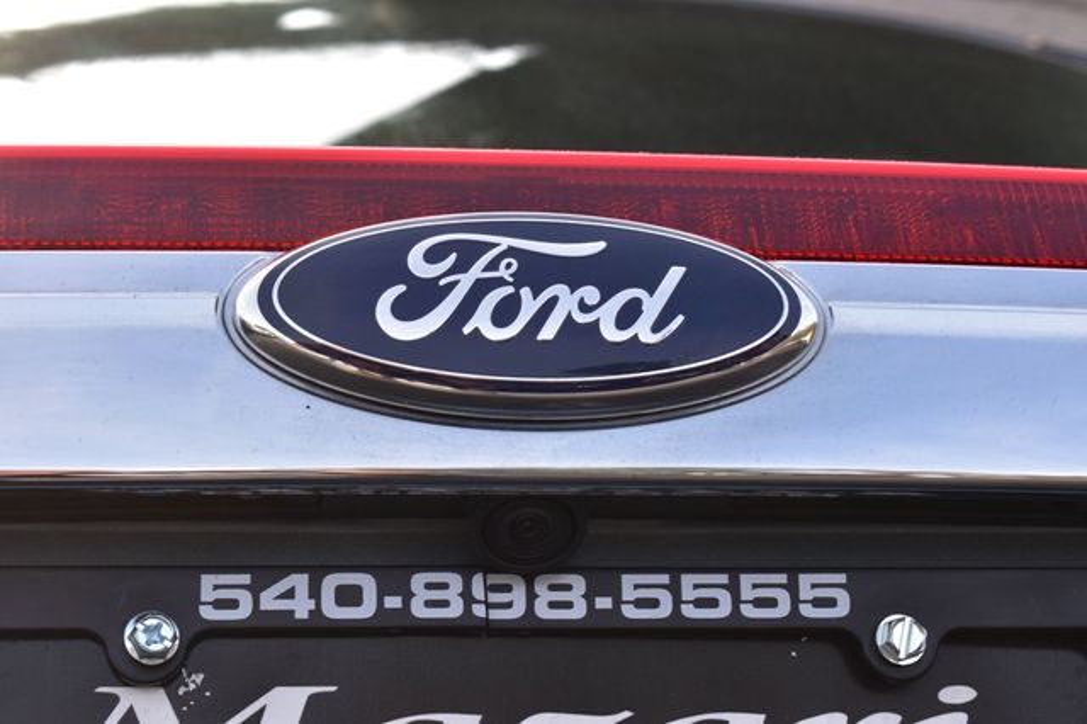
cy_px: 362
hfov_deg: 24.6
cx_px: 544
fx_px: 2490
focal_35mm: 82
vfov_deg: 16.5
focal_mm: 55
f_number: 10
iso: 400
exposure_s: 1/250
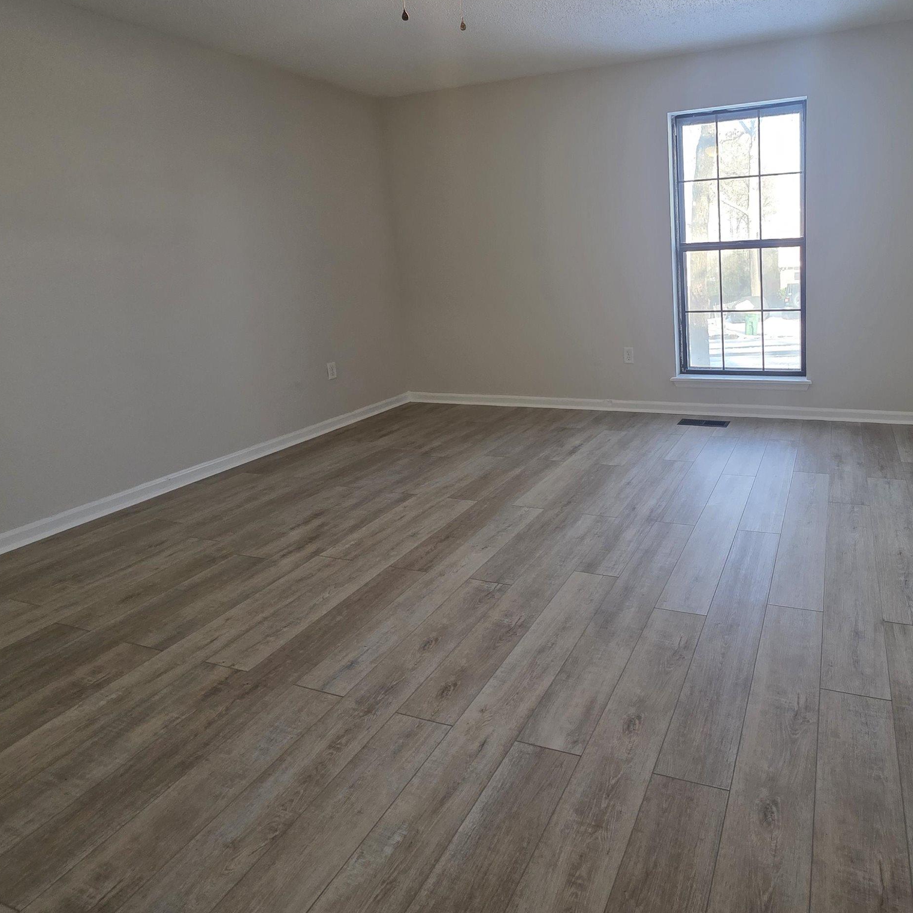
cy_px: 355
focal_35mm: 19
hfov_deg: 74.2
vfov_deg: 76.6
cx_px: 638
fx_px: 567
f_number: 1.9
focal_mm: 2.2
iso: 160
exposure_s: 1/120
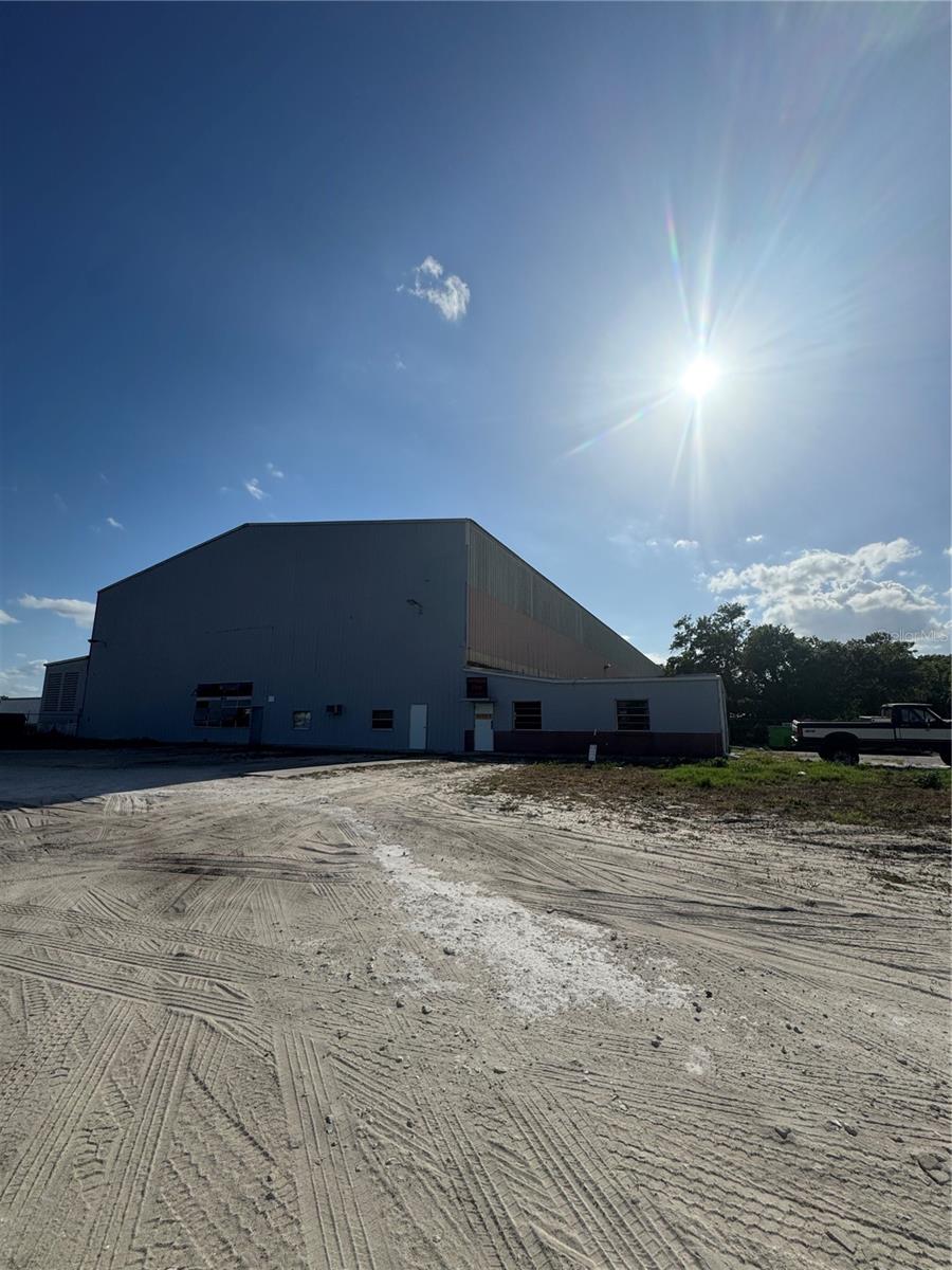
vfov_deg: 102.1
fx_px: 513
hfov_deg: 85.7
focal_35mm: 14
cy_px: 635
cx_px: 476
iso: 40
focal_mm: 2.22
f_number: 2.2
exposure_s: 1/4132
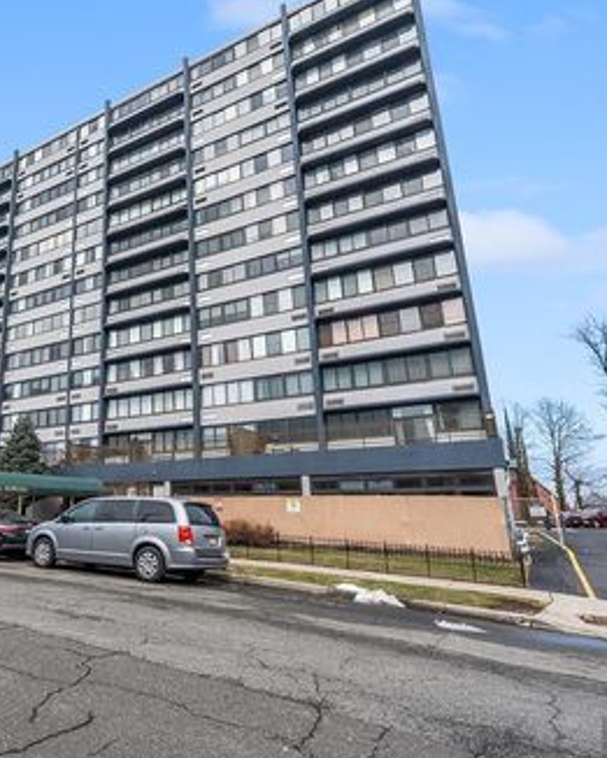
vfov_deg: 72.6
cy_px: 378
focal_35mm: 23
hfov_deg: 57.2
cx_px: 137
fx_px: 516
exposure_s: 1/200
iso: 100
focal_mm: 16
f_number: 8
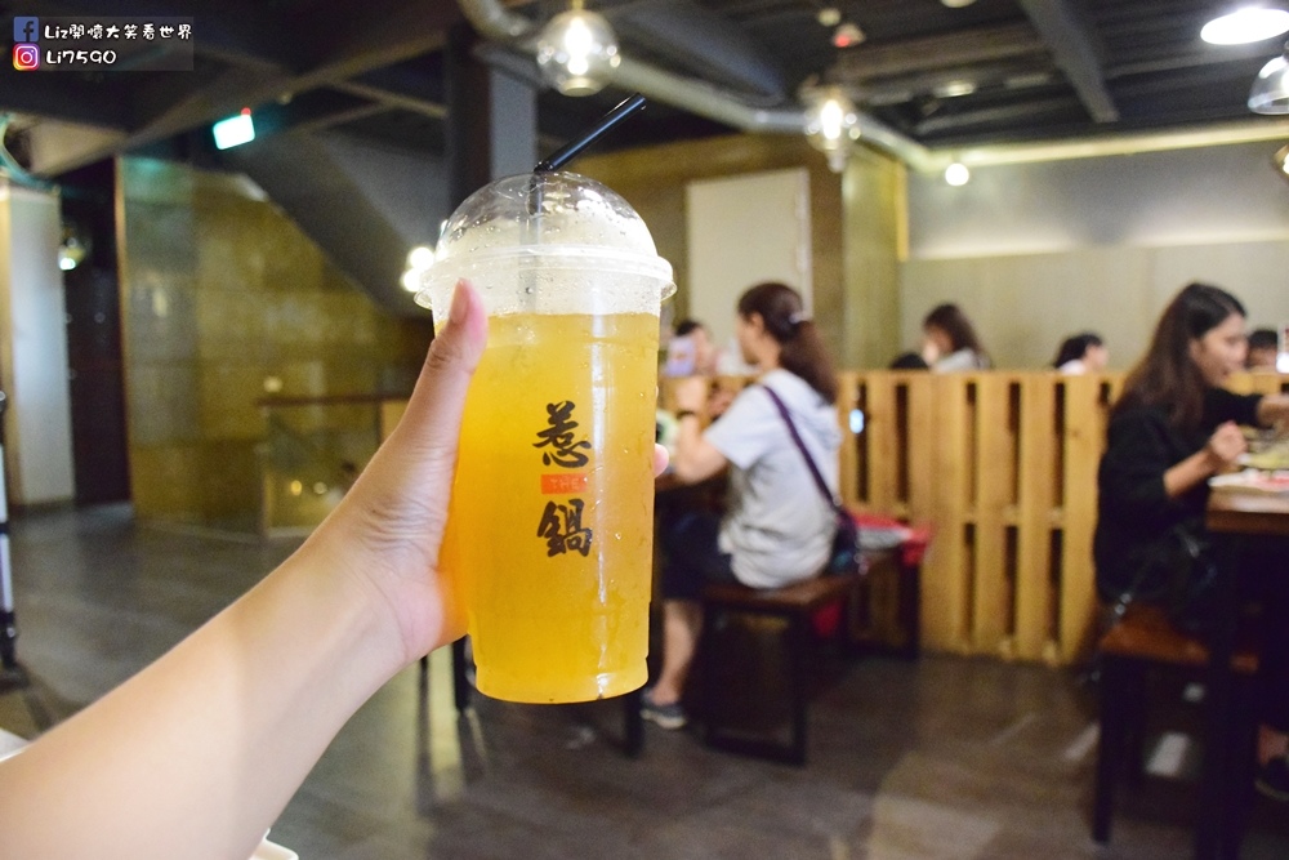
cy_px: 430
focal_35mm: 27
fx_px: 967
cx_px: 644
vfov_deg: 47.9
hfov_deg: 67.4
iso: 10000
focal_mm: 18
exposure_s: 1/100
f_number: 4
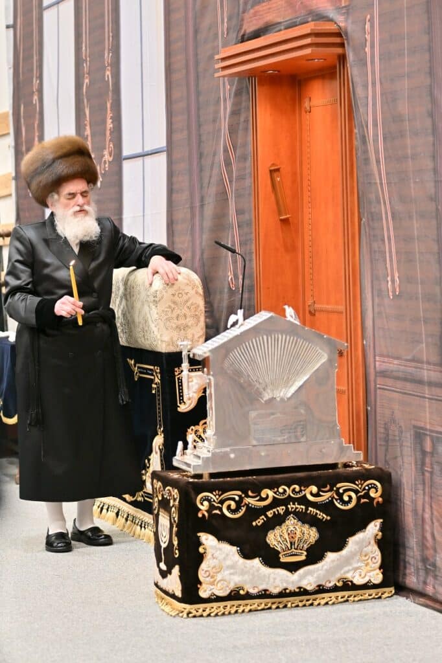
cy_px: 332
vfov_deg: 19.5
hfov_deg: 13.0
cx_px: 221
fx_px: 1935
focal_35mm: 105
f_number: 2.8
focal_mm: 70
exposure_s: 1/160
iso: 320
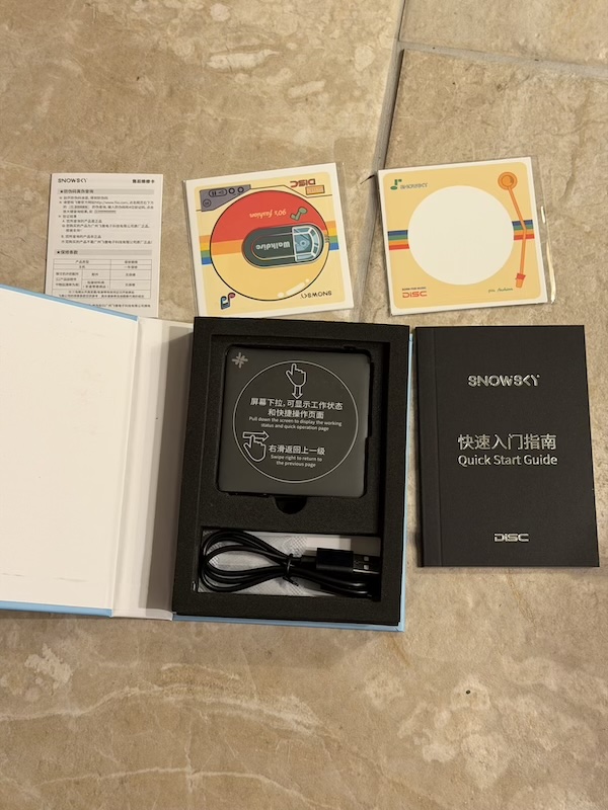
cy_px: 405
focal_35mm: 48
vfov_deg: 39.7
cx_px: 304
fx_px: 1124
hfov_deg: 30.3
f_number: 1.78
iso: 250
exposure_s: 1/50
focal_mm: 6.76
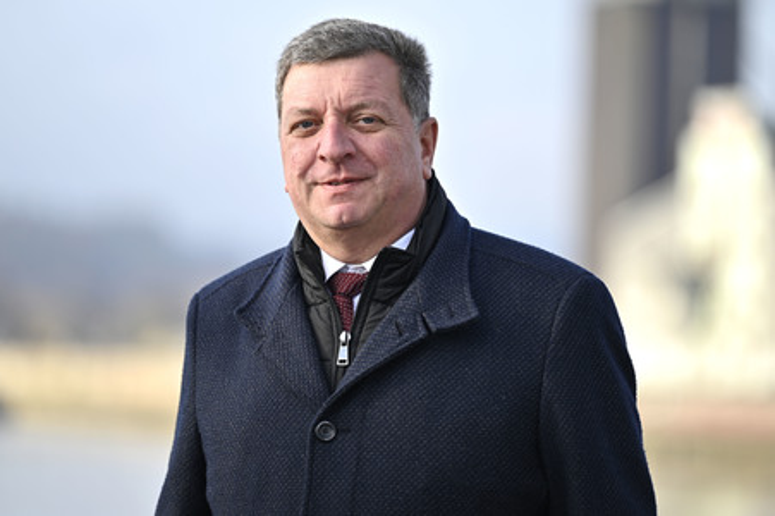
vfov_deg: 6.9
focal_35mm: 200
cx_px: 388
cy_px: 258
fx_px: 4302
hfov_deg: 10.3
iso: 50
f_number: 2.8
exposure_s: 1/400
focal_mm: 200
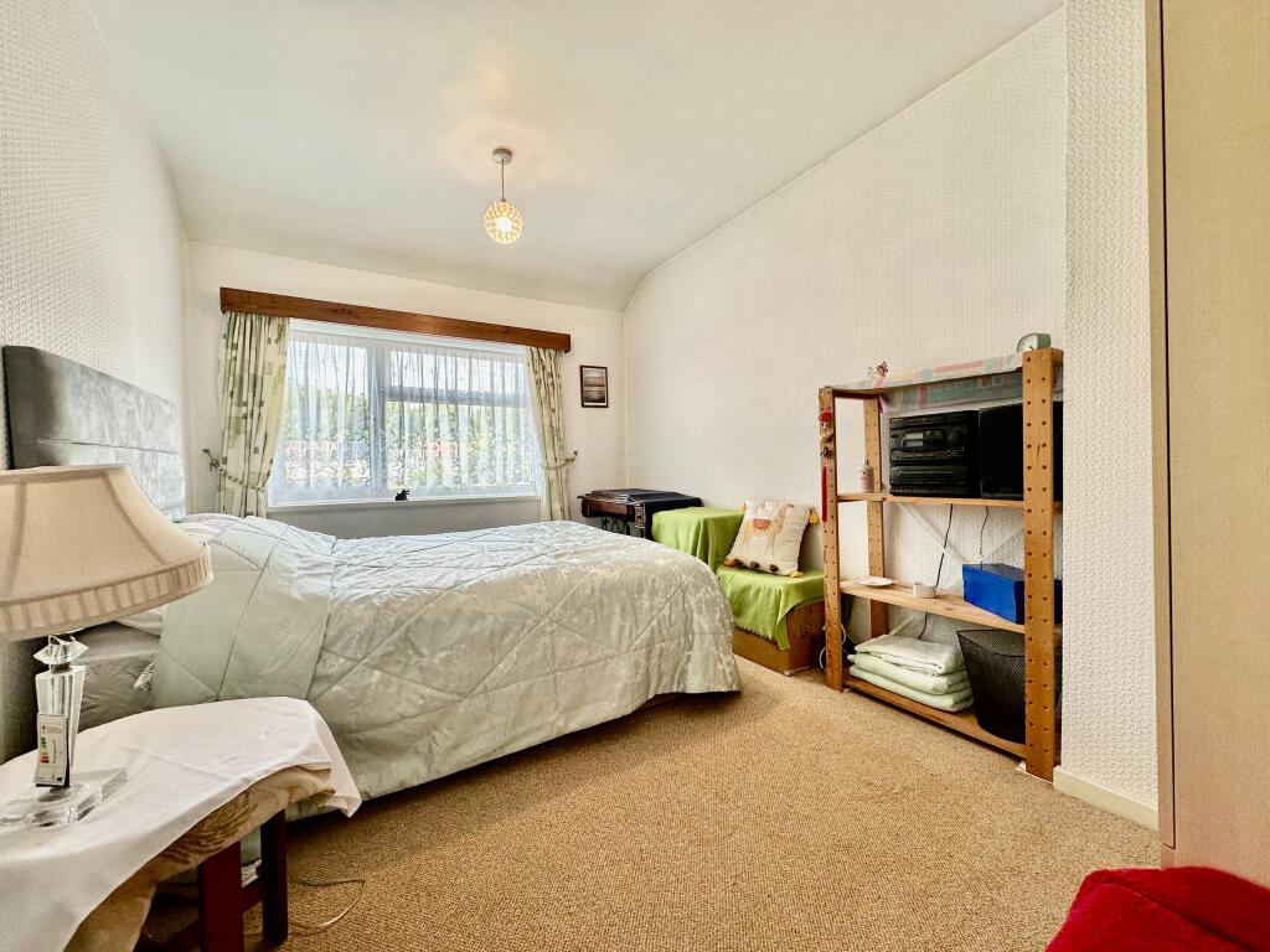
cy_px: 476
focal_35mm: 14
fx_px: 514
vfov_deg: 85.7
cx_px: 635
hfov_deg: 102.1
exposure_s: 1/100
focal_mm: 2.22
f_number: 2.2
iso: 80
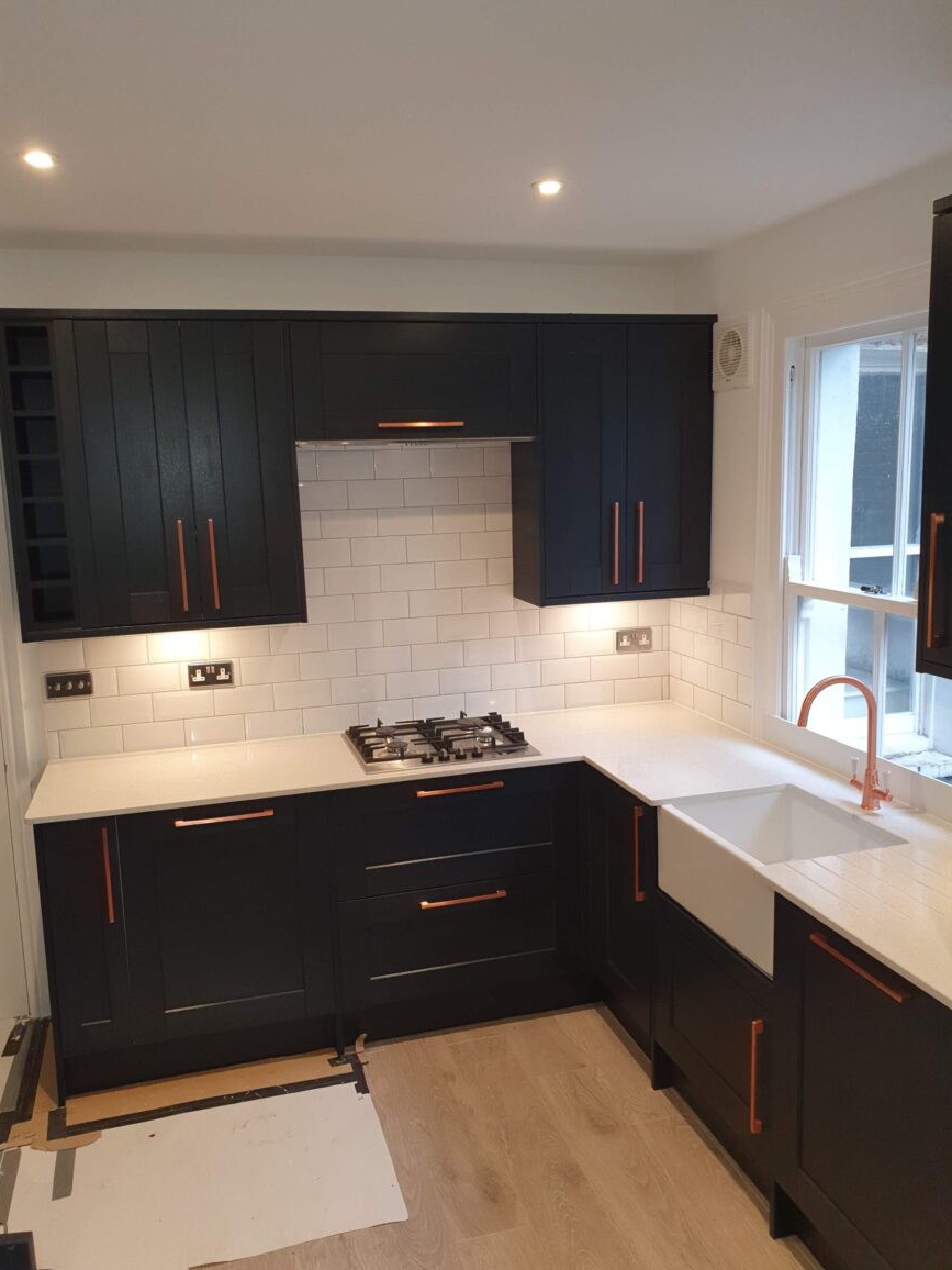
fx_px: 990
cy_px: 622
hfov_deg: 51.4
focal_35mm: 27
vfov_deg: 65.3
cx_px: 472
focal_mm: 4.32
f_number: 2.4
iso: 100
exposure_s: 1/33
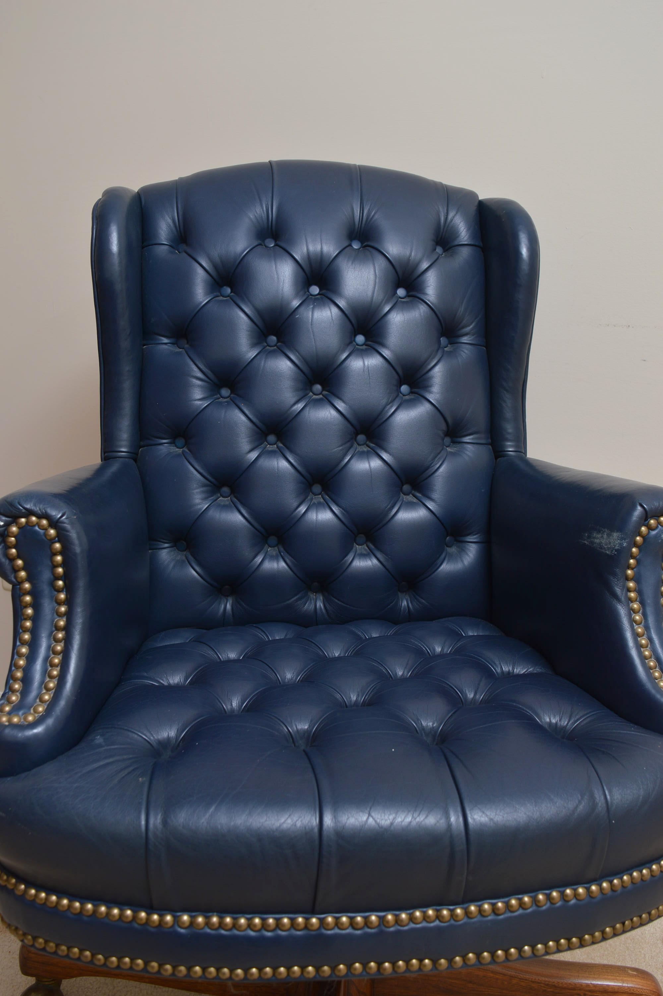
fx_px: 955
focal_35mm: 34
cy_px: 498
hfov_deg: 38.3
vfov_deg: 55.1
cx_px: 332
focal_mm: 23
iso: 100
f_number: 5.6
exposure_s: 1/125
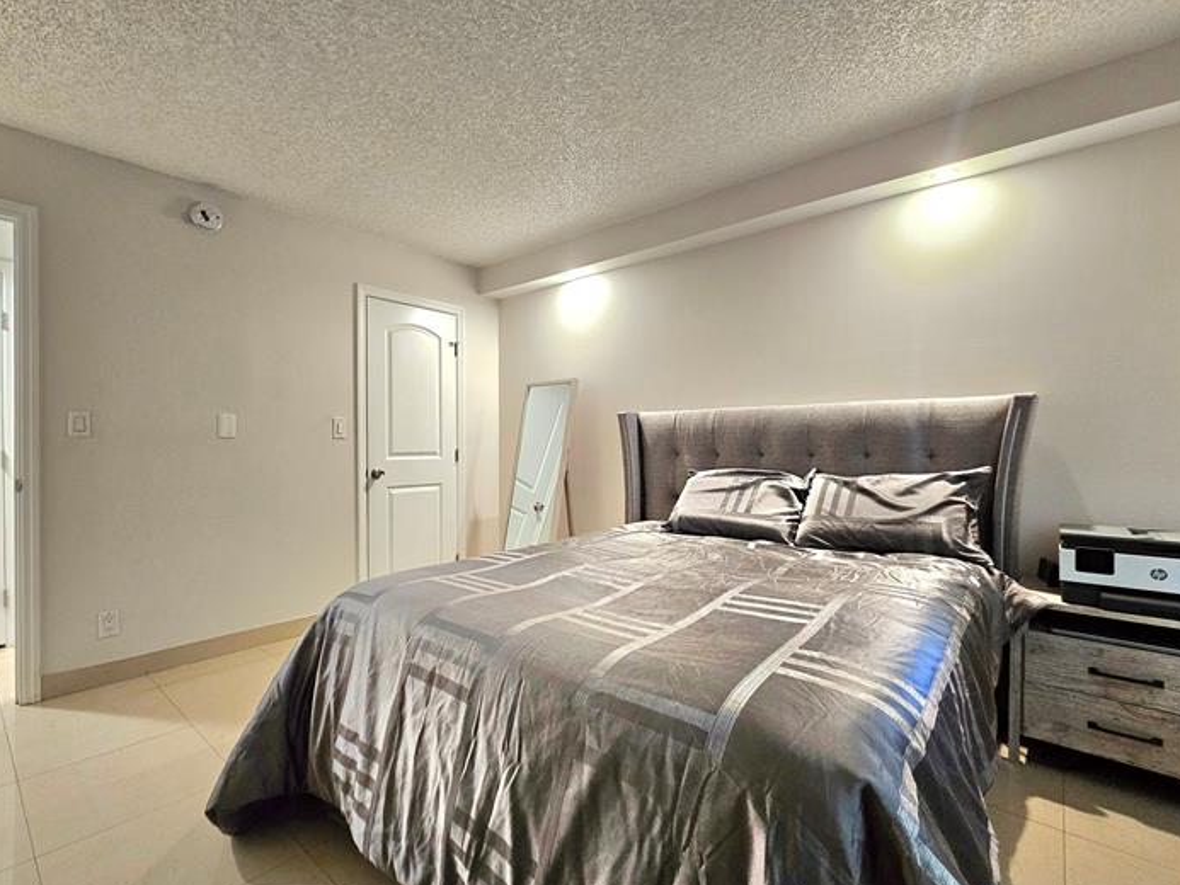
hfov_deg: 97.9
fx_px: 511
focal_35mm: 15
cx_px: 535
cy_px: 453
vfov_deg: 81.8
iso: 320
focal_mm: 2.2
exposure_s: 1/30
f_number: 2.2
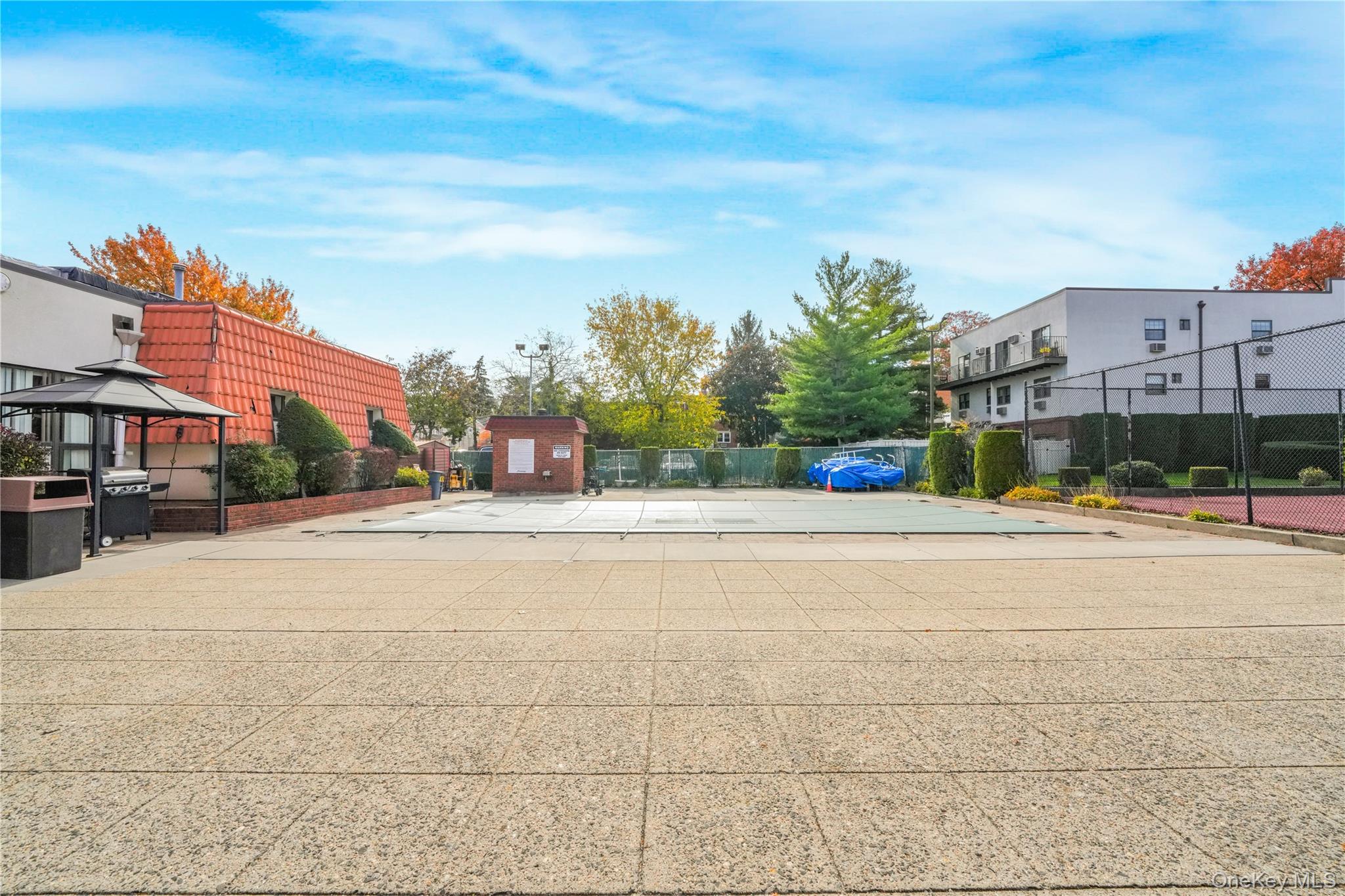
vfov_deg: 81.2
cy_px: 448
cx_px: 672
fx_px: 523
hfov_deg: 104.3
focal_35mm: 14
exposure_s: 1/1000
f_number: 10
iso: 1000
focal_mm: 14
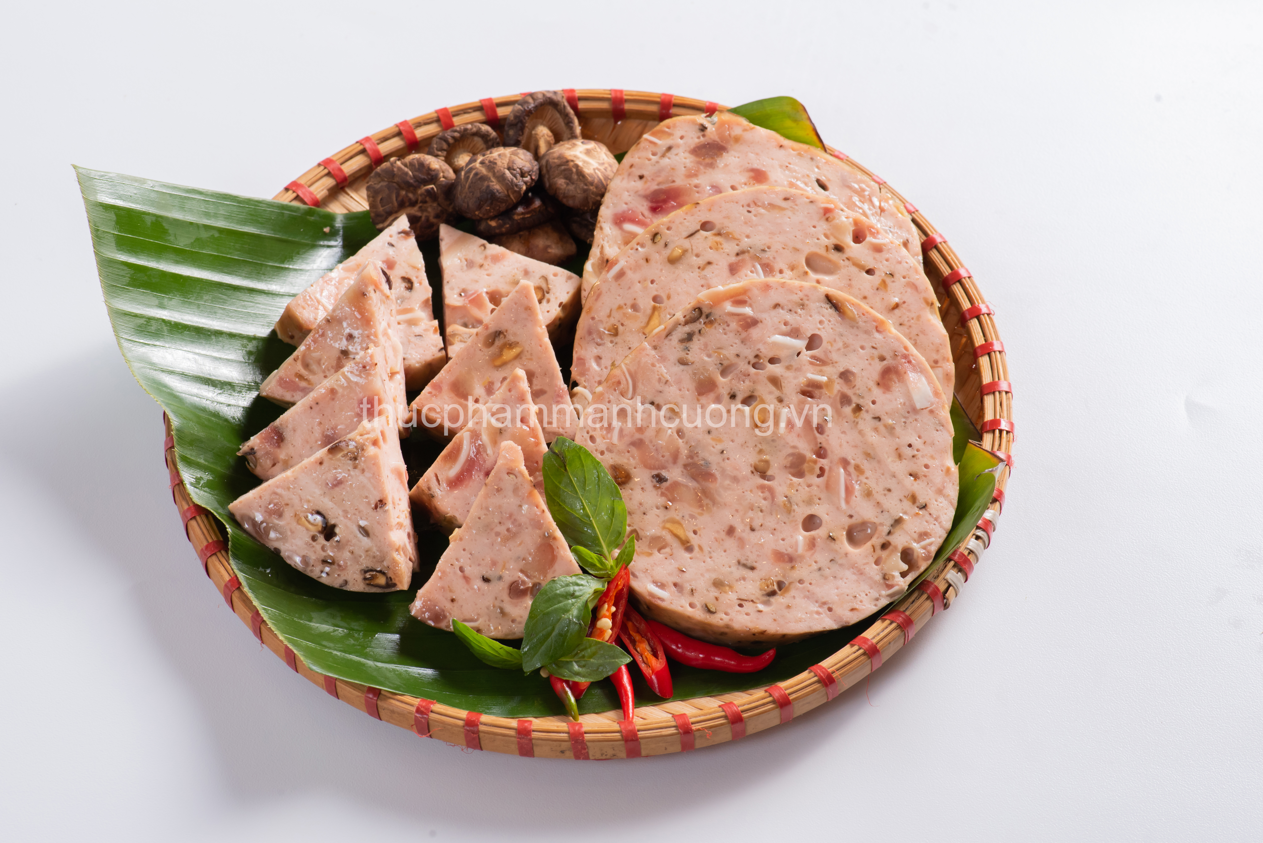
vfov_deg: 13.7
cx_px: 632
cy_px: 422
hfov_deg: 20.4
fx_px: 3509
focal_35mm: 100
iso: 500
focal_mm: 100
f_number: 16
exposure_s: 1/100
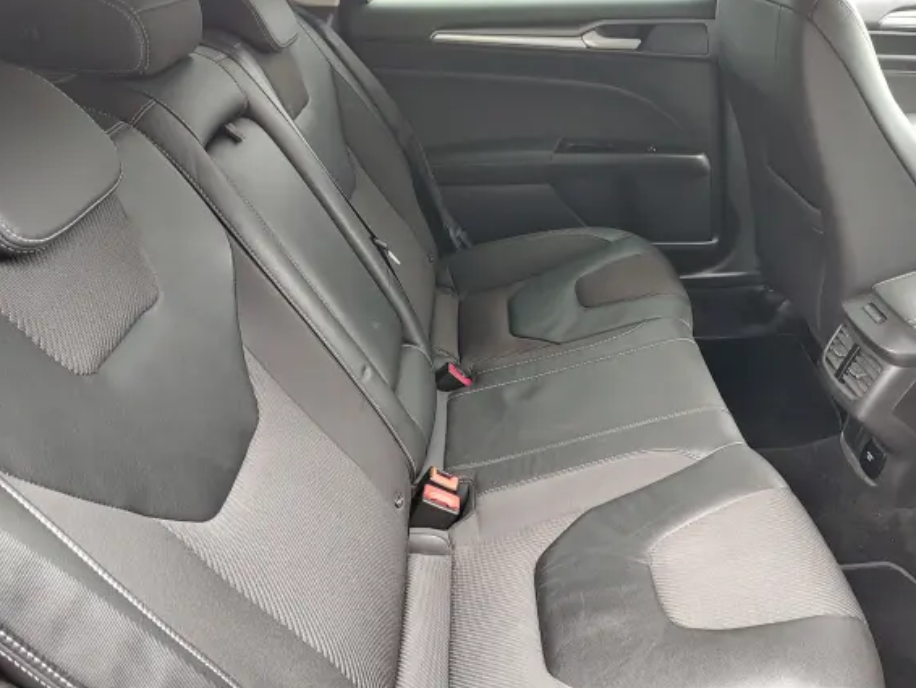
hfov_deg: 67.1
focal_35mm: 26
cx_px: 502
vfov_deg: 53.0
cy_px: 382
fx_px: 688
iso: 734
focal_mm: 5.56
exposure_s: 1/33.3
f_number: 1.8
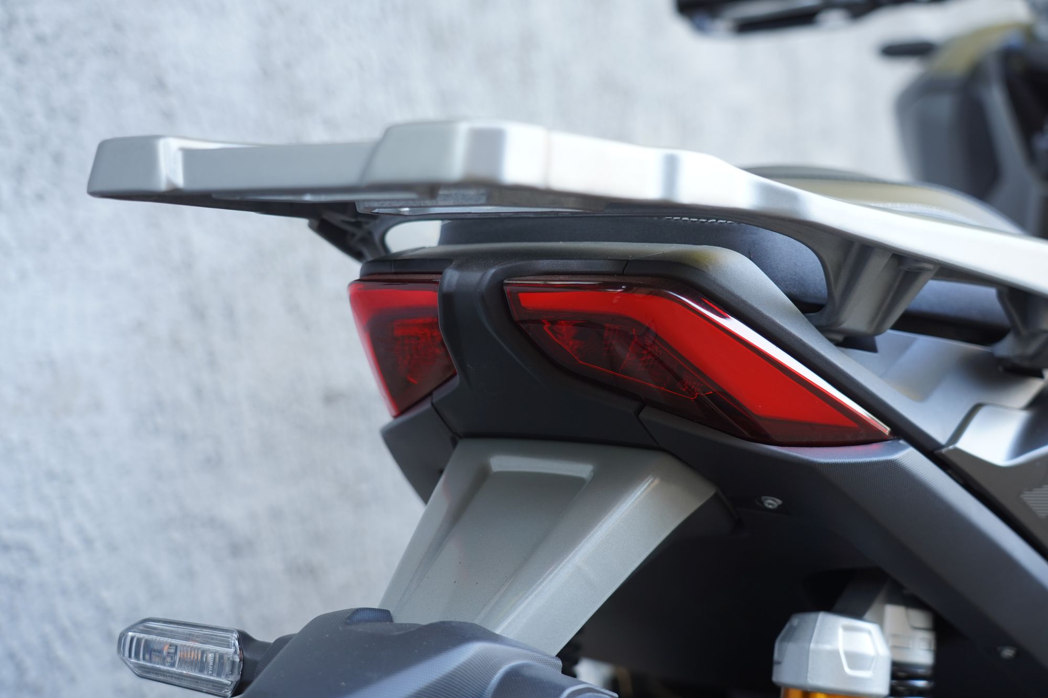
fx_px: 1543
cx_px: 524
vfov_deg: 25.5
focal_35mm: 53
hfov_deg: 37.5
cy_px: 349
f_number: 4
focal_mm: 53
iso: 320
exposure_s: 1/60
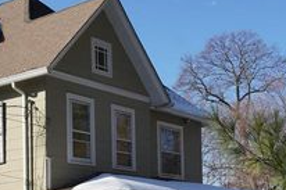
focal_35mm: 80
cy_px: 193
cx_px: 49
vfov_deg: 16.6
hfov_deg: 24.9
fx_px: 635
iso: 100
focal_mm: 22
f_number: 8
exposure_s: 1/200
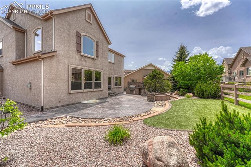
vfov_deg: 78.8
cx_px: 126
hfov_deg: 101.9
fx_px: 102
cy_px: 84
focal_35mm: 15
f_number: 8
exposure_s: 1/8000
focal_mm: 14.6
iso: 400
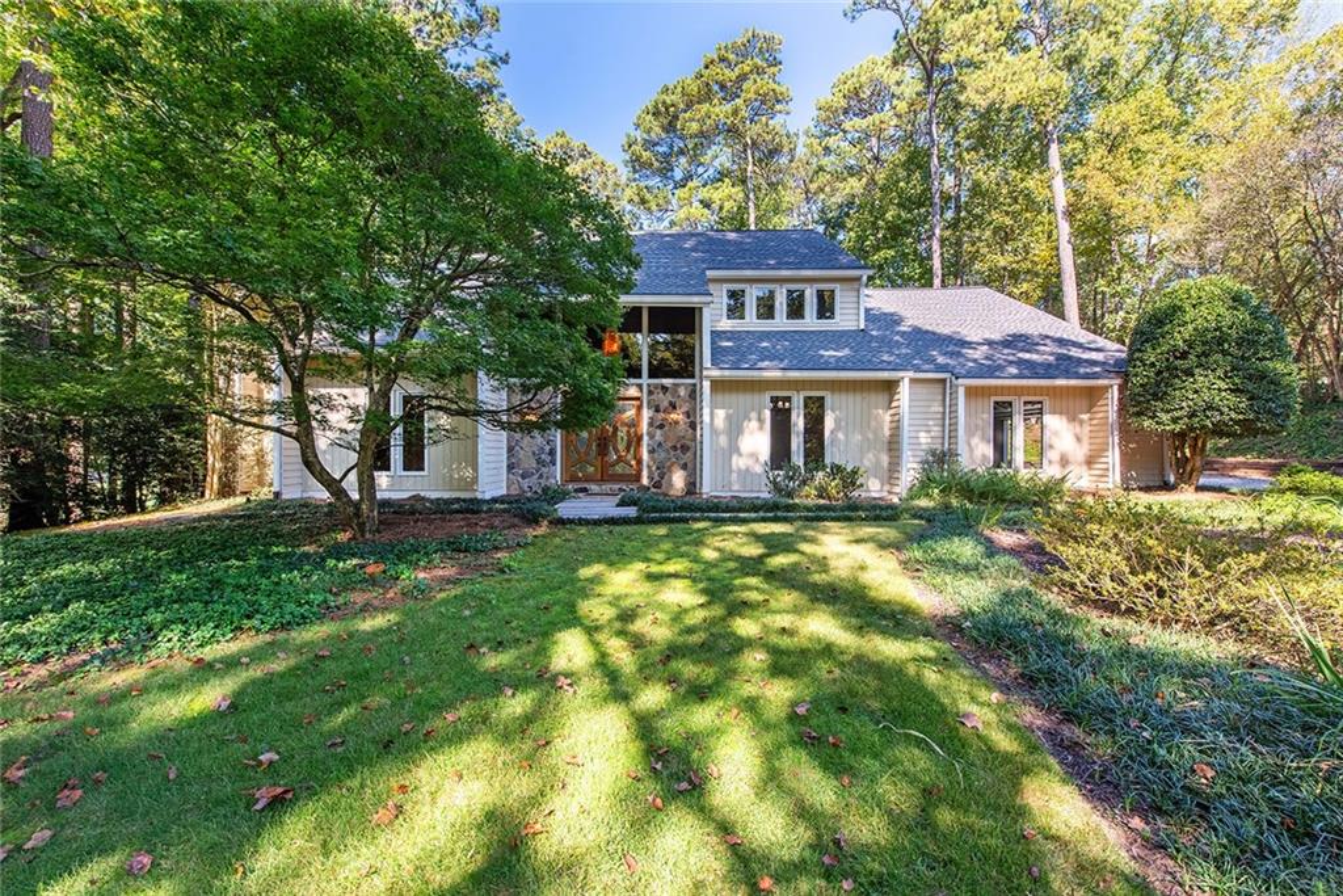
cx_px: 672
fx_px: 522
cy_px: 448
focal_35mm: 14
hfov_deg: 104.2
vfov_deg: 81.2
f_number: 8
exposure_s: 1/400
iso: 400
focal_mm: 14
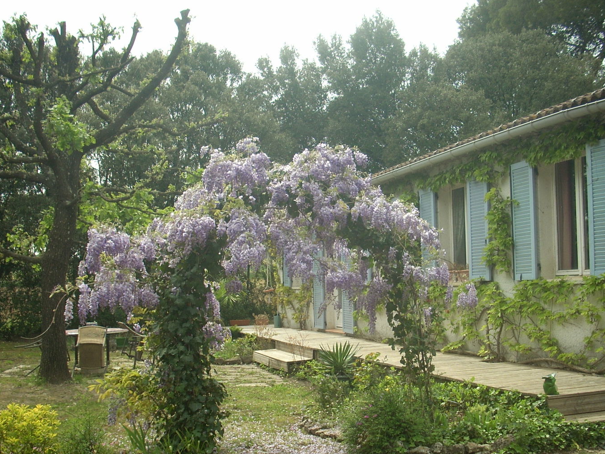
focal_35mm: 44
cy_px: 260
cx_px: 314
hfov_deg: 42.9
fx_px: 769
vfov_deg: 32.8
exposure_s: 1/402
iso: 64
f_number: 2.8
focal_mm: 6.2
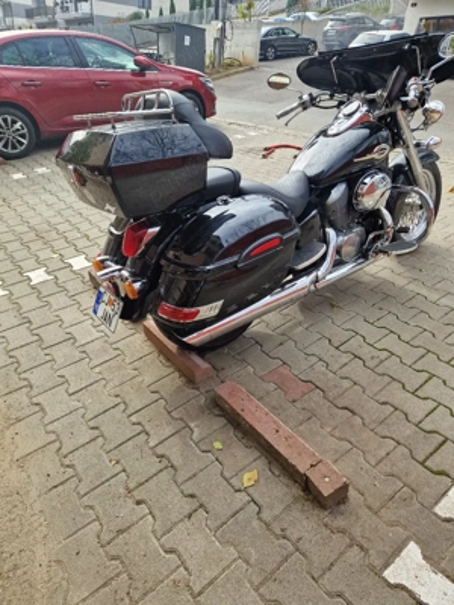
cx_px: 227
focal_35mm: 23
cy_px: 302
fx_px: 402
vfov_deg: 73.9
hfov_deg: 58.9
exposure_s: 1/435
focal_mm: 5.4
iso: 50
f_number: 1.8
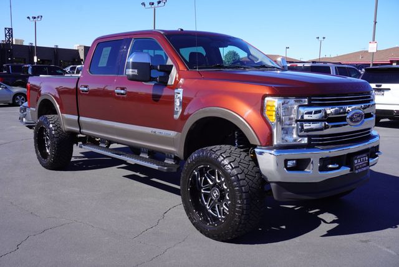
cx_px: 200
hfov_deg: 51.2
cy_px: 134
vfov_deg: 35.6
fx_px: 416
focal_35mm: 38
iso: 100
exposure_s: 1/125
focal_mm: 25
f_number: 9
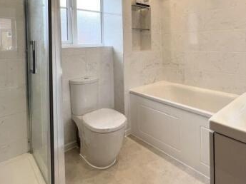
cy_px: 47
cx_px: 133
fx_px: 156
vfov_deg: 58.1
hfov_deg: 76.2
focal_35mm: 22
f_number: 1.8
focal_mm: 1.57
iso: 40
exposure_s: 1/100
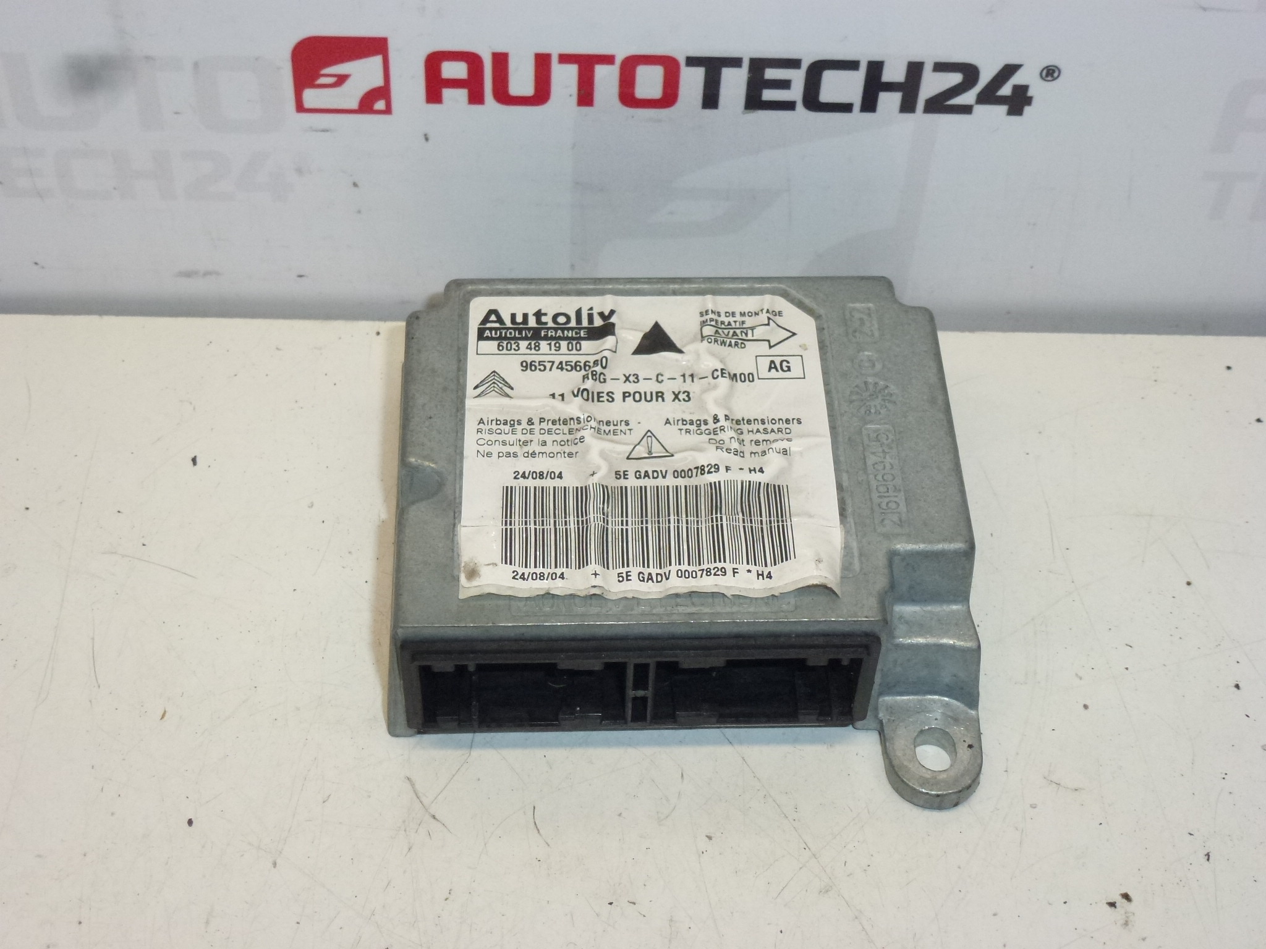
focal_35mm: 52
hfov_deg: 36.8
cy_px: 474
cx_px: 633
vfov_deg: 28.0
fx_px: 1902
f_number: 4.3
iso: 400
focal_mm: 9.4
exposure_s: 1/250
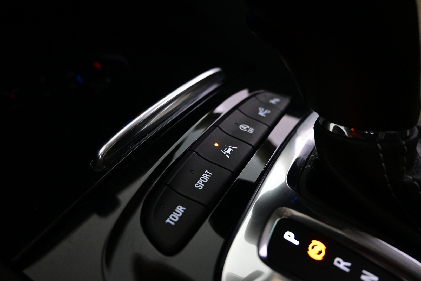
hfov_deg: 68.9
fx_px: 307
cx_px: 210
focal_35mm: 26
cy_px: 140
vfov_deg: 49.1
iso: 1800
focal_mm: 17.5
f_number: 3.5
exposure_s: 1/30
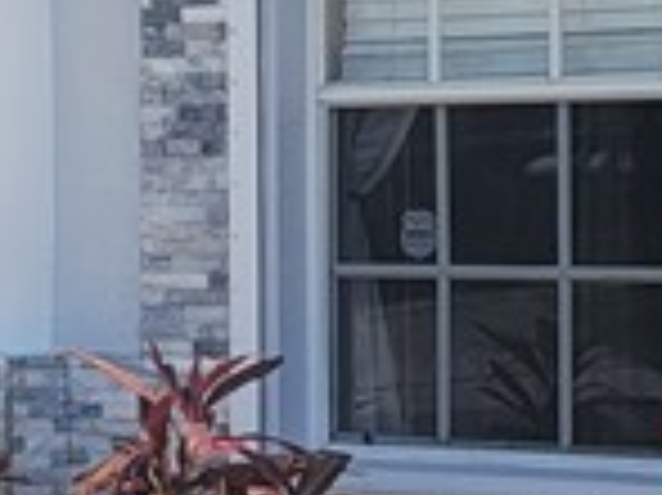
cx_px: 356
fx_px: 3325
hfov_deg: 11.4
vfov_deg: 8.5
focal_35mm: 174
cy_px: 202
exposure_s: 1/1099
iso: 20
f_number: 1.8
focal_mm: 7
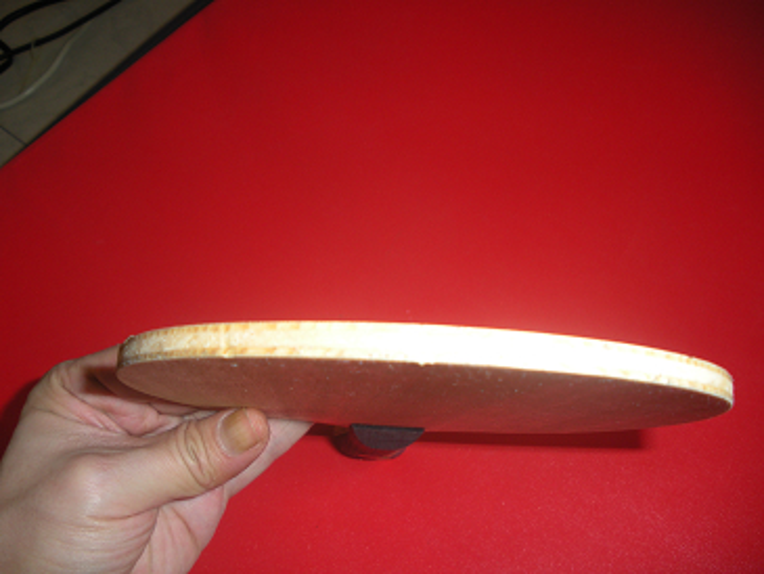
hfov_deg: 51.3
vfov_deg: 39.7
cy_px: 287
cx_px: 382
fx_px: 795
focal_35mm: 36
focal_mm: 6.3
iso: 64
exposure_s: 1/30
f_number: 3.5
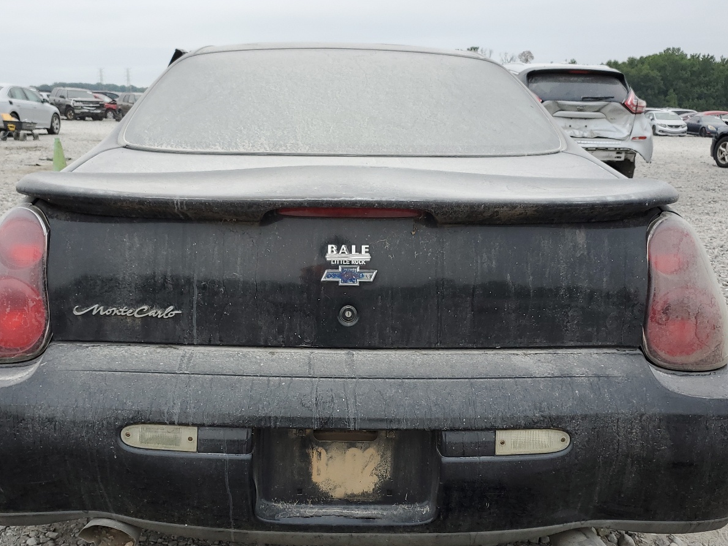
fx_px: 736
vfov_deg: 40.6
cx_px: 333
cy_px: 315
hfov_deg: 52.6
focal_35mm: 35
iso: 50
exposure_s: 1/435
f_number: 1.5
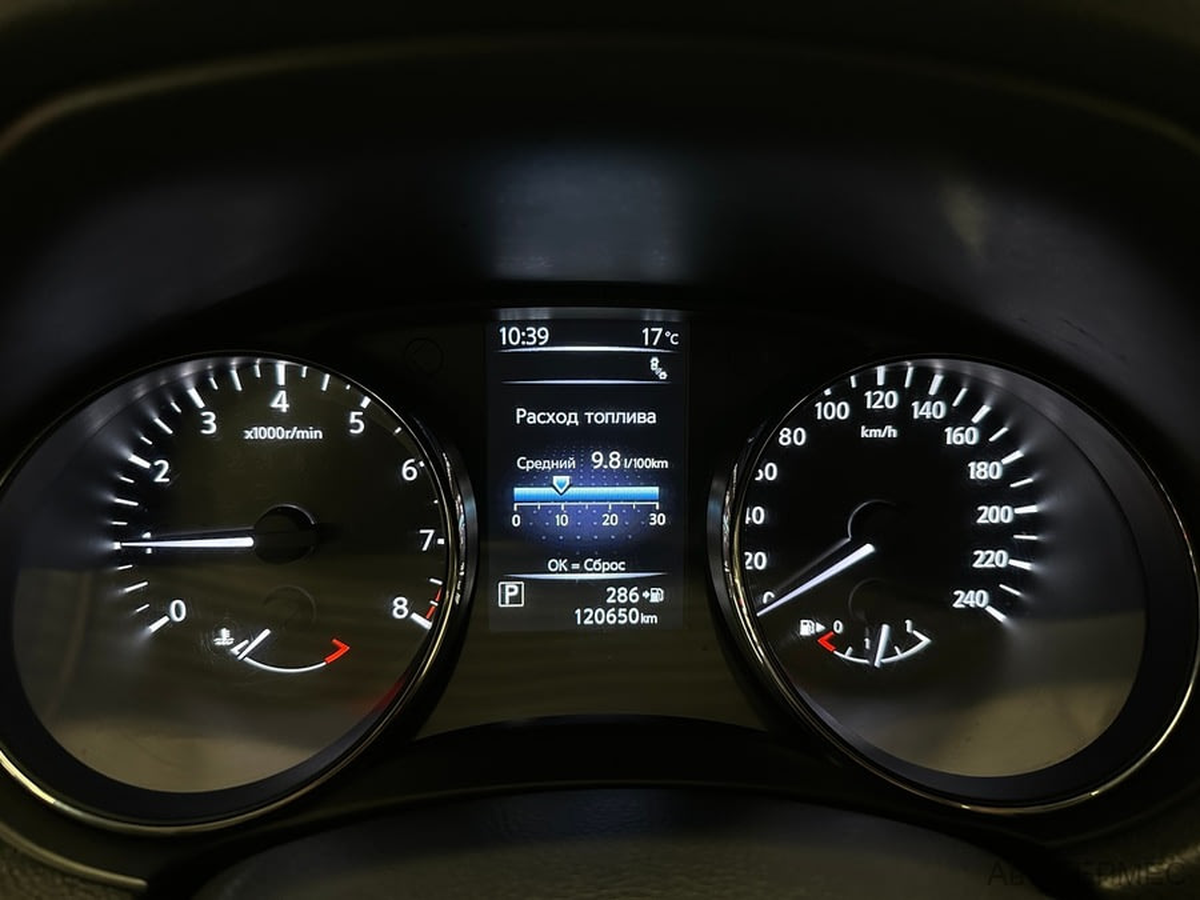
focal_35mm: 24
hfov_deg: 71.6
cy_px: 450
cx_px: 600
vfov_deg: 56.8
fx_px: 832
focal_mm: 6.86
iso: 400
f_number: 1.78
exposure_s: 1/56
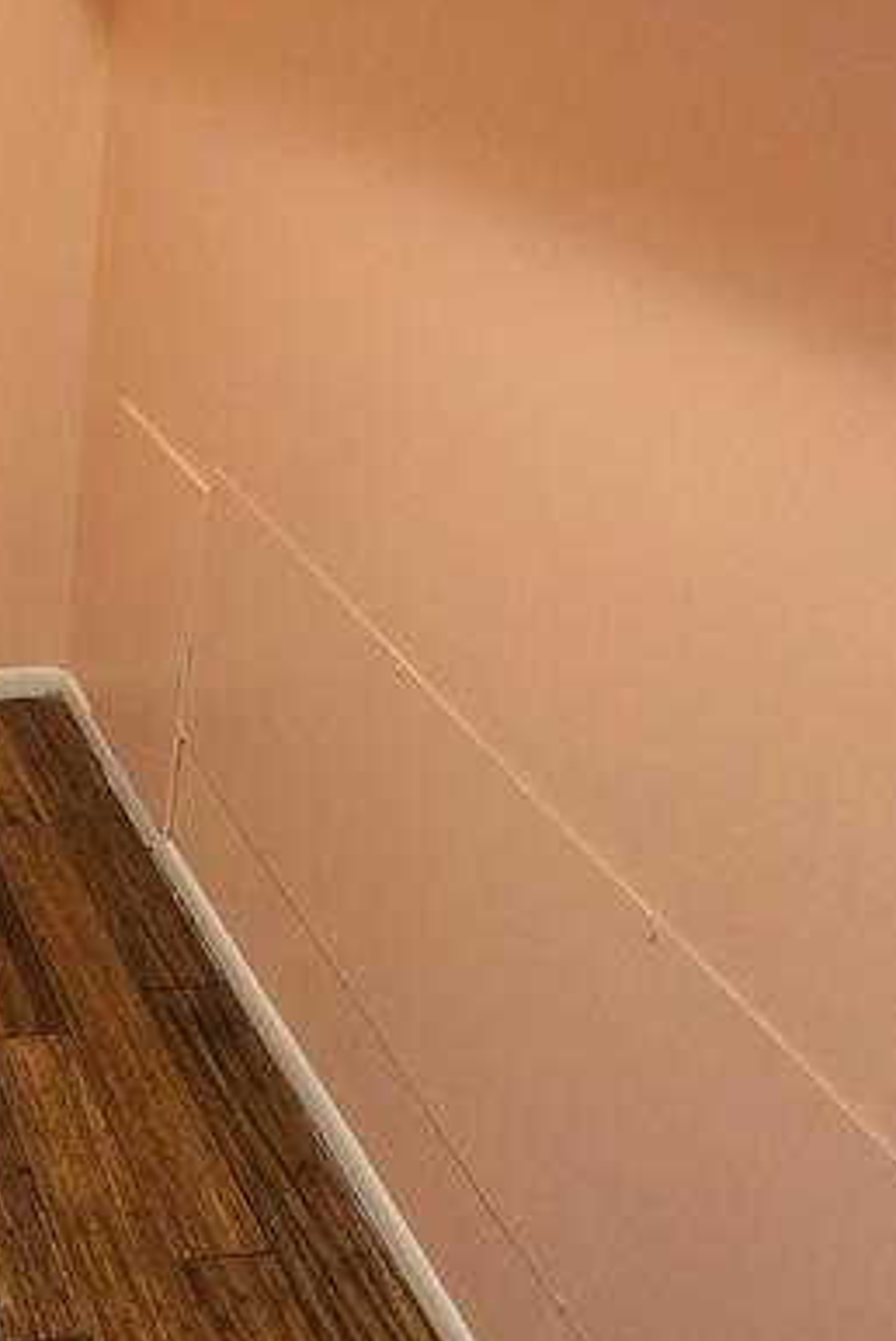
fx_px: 1565
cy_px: 438
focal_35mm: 42
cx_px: -267
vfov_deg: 45.6
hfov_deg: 26.9
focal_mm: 2.2
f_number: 2.2
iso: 500
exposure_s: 1/60
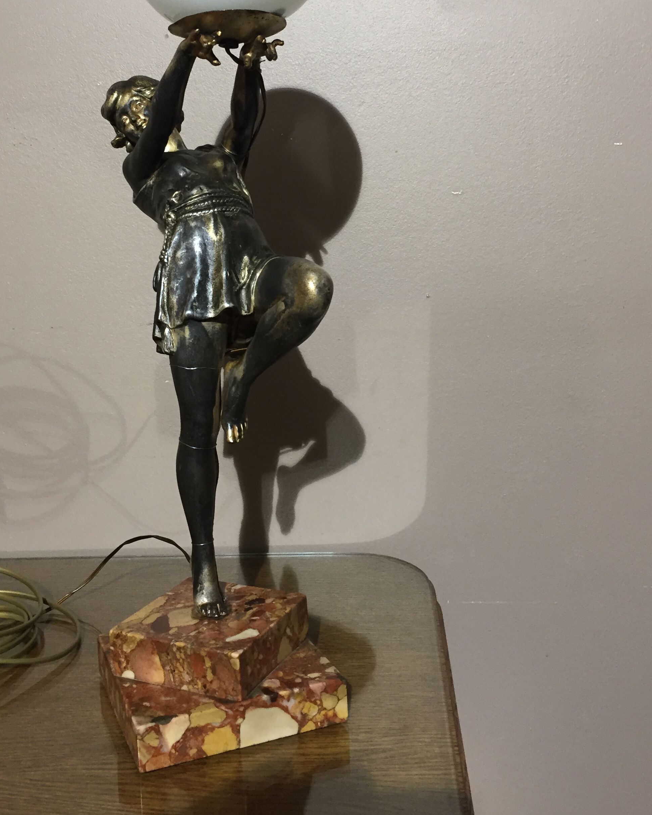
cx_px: 285
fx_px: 917
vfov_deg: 47.3
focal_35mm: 38
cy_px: 289
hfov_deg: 39.1
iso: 160
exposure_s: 1/33
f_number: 2.2
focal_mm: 4.15
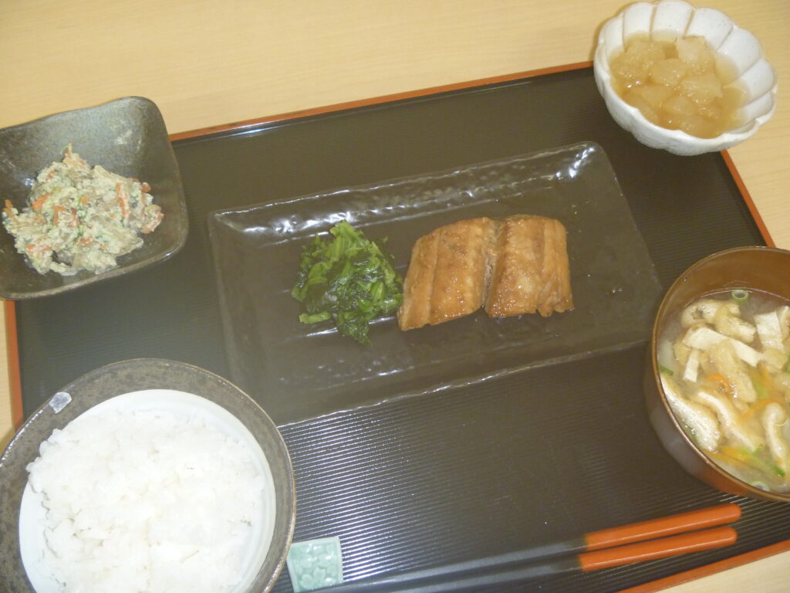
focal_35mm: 35
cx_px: 395
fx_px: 799
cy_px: 296
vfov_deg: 40.7
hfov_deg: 52.6
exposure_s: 1/30
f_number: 3.5
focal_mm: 6.3
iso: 250
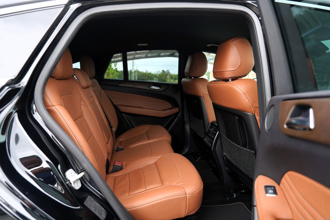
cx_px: 165
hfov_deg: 73.7
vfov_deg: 53.1
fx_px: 220
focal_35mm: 24
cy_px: 110
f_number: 4
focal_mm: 24
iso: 100
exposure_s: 1/50
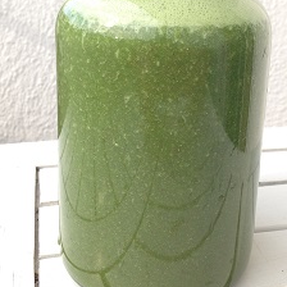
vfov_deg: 32.2
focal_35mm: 52
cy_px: 76
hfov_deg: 32.7
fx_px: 488
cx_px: 172
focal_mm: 4.12
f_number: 2.4
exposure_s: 1/369
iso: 50
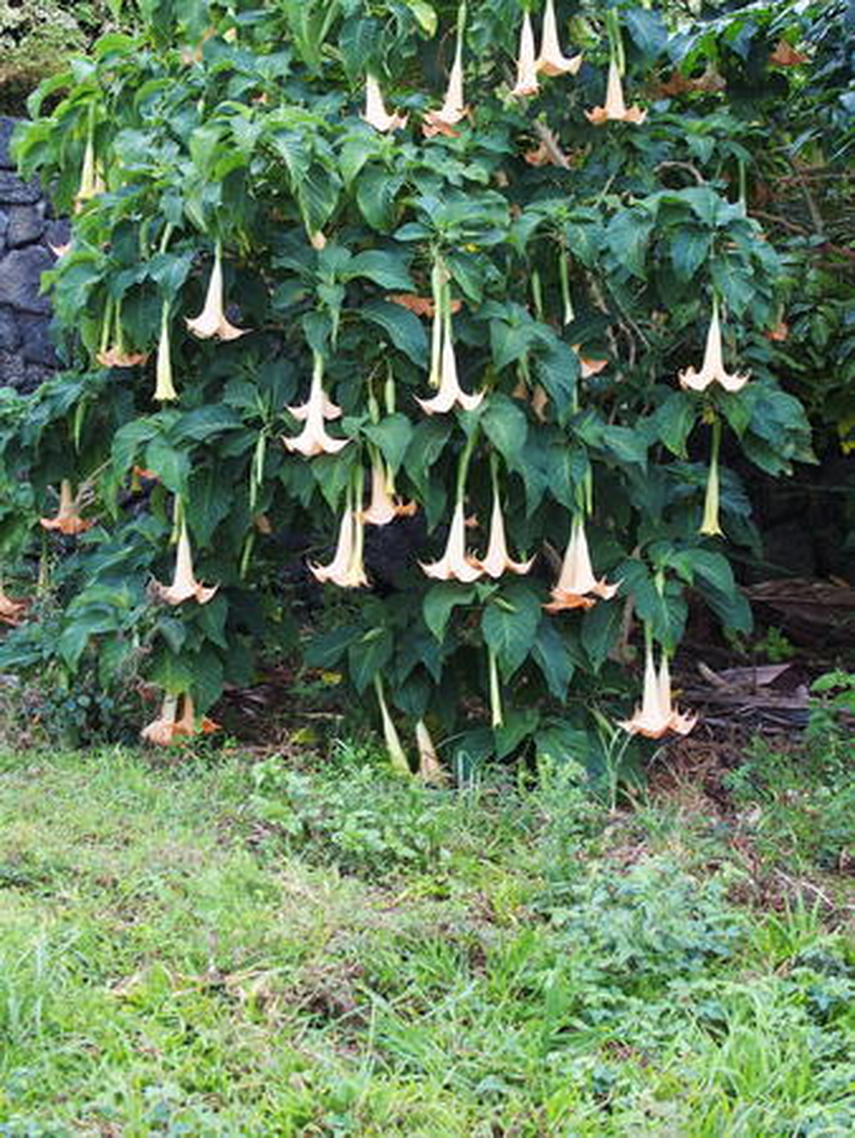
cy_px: 569
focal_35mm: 62
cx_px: 428
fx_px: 2040
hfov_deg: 23.7
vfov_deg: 31.2
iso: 160
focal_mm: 13.2
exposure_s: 1/125
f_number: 2.8
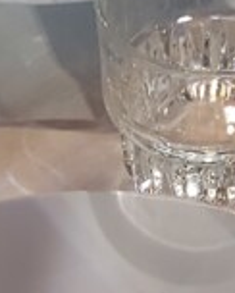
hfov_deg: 12.9
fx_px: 1041
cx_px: 114
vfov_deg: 15.6
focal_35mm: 120
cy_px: 324
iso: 500
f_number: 1.7
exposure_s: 1/25
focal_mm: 3.92
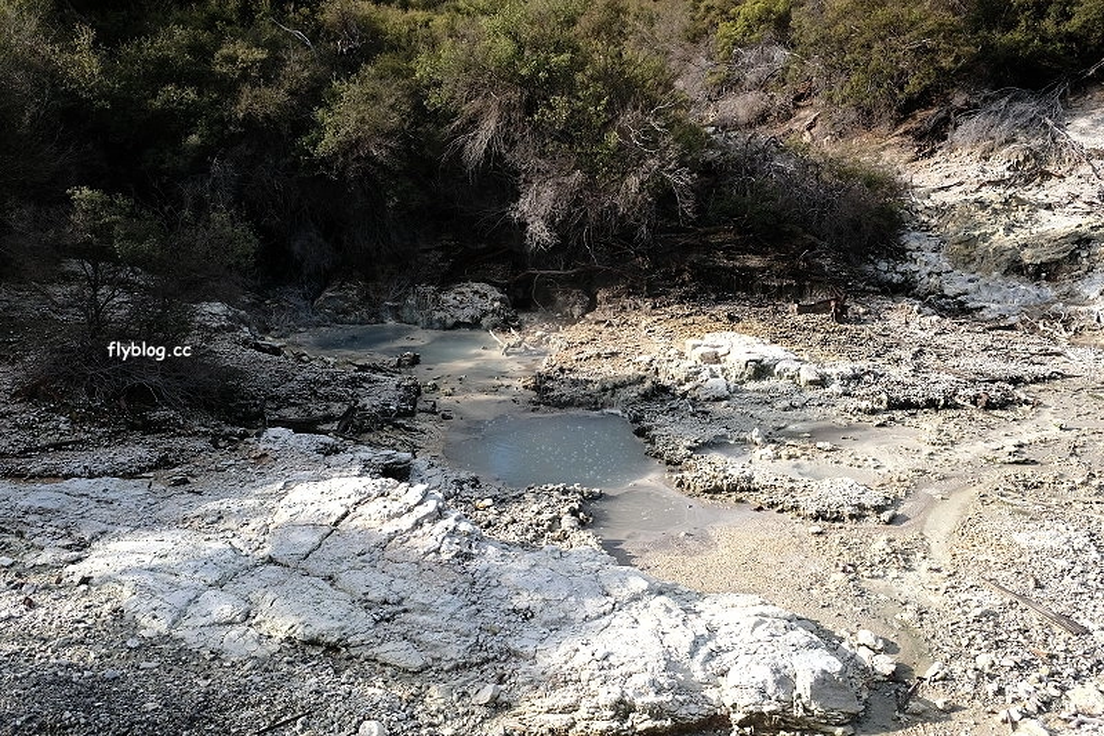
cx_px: 552
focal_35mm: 32
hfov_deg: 58.7
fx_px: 981
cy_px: 368
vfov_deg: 41.1
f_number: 5.6
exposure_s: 1/850
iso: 400
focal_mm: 21.4
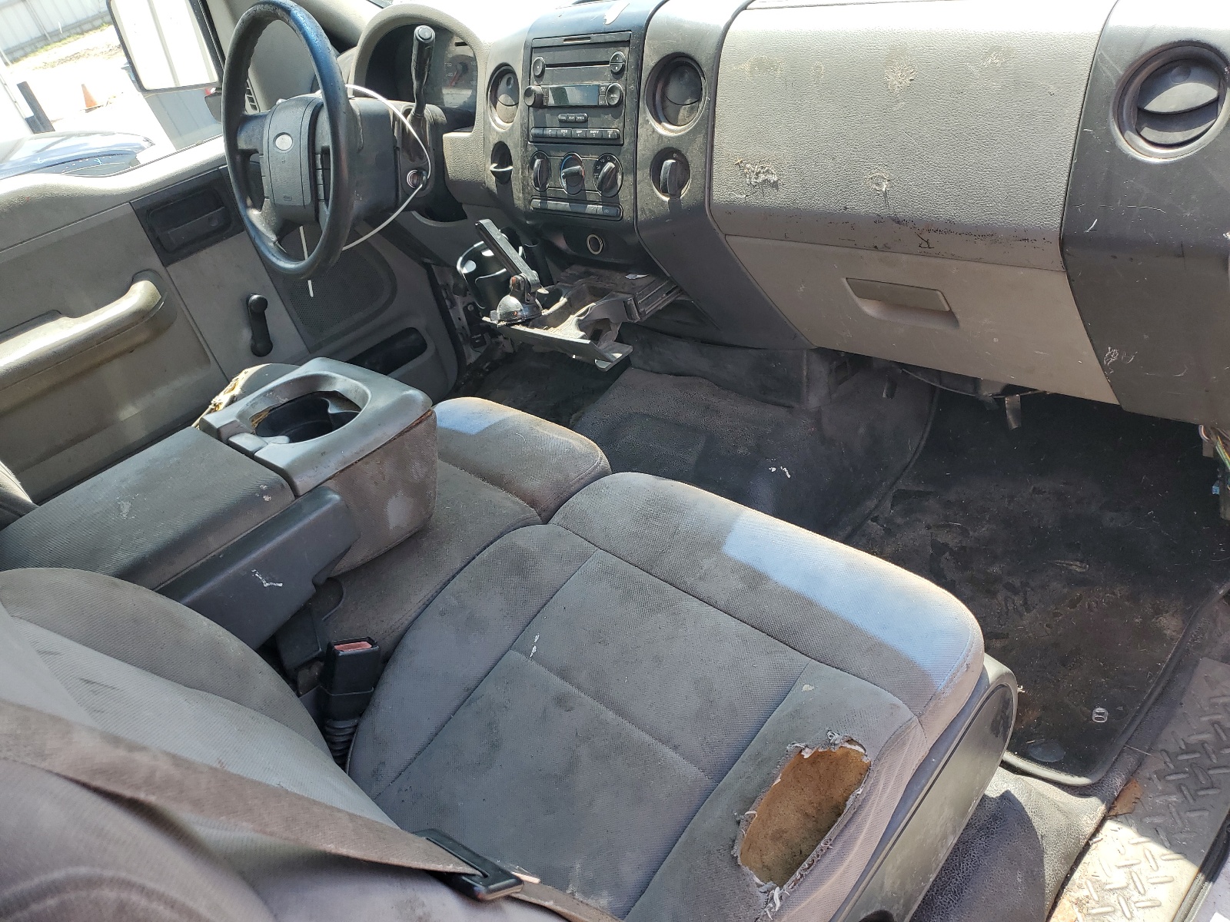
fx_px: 924
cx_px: 615
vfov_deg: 53.1
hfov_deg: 67.3
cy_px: 461
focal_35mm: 26
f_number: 1.5
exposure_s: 1/455
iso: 50
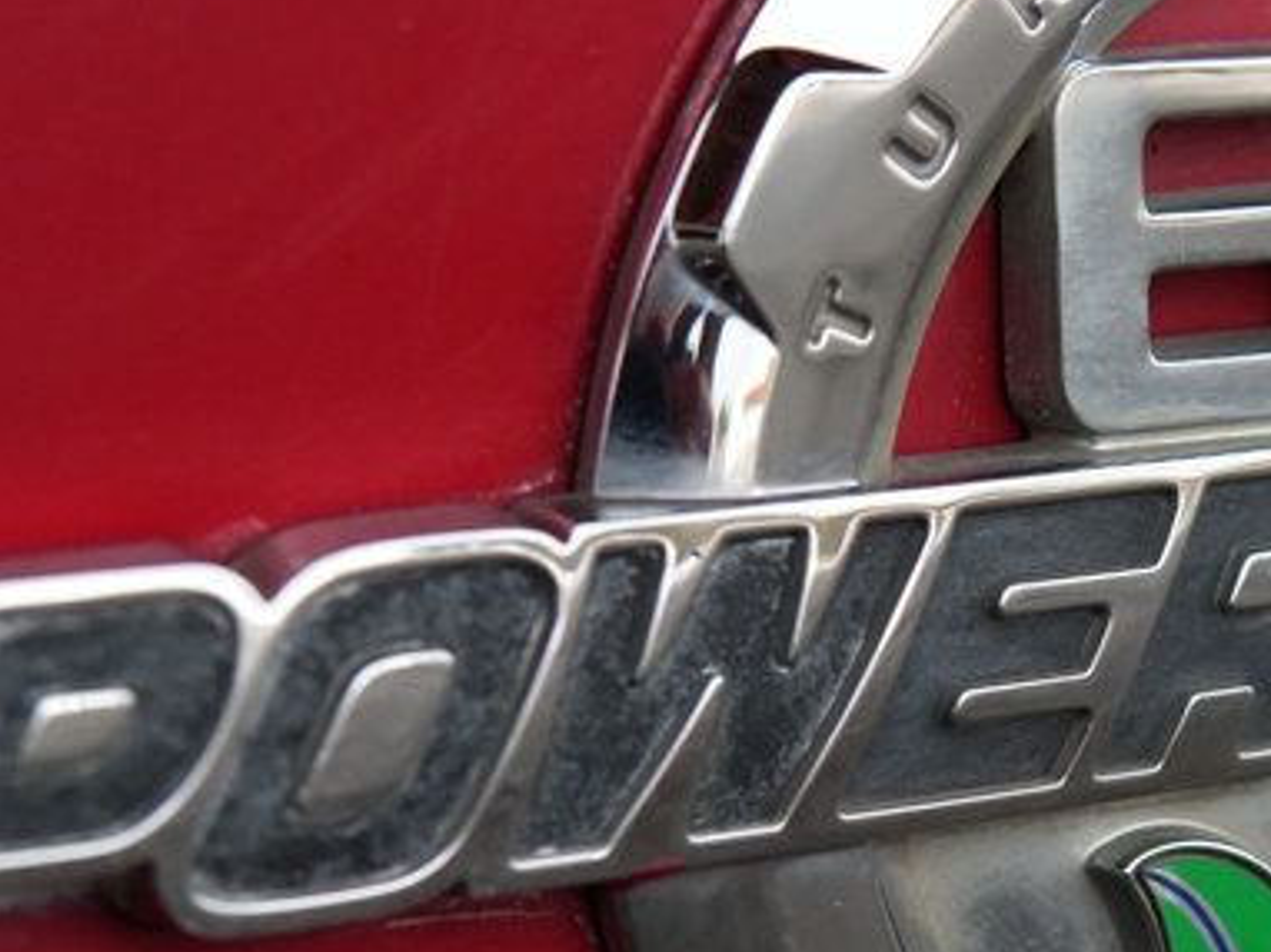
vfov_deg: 12.7
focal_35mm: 116
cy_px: 736
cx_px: 1165
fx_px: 4257
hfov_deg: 16.7
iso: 1600
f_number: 4
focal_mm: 30
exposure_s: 1/160
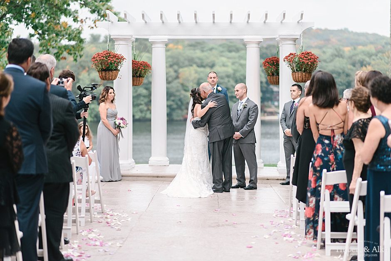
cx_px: 196
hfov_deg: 23.9
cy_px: 130
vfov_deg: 16.1
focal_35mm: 85
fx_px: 923
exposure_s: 1/1250
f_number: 1.8
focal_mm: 85
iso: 320
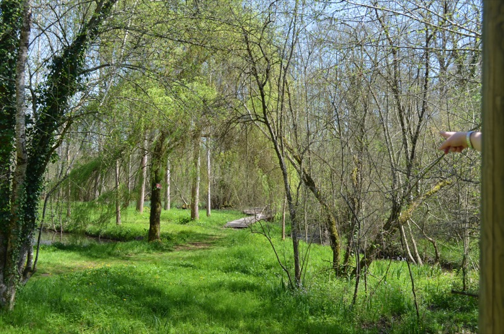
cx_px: 252
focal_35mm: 44
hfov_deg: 45.0
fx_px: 608
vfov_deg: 30.7
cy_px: 167
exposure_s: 1/200
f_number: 8
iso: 200
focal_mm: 29
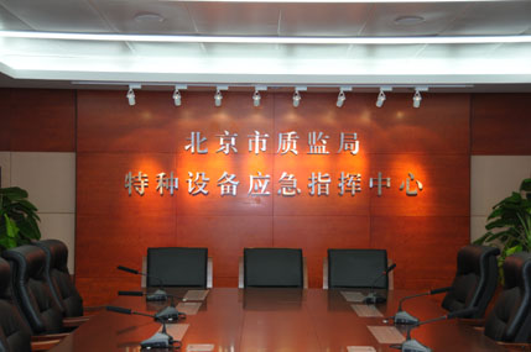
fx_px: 840
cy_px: 176
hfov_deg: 35.1
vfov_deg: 23.7
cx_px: 266
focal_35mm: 57
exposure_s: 1/60
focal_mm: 38
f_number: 5
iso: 280
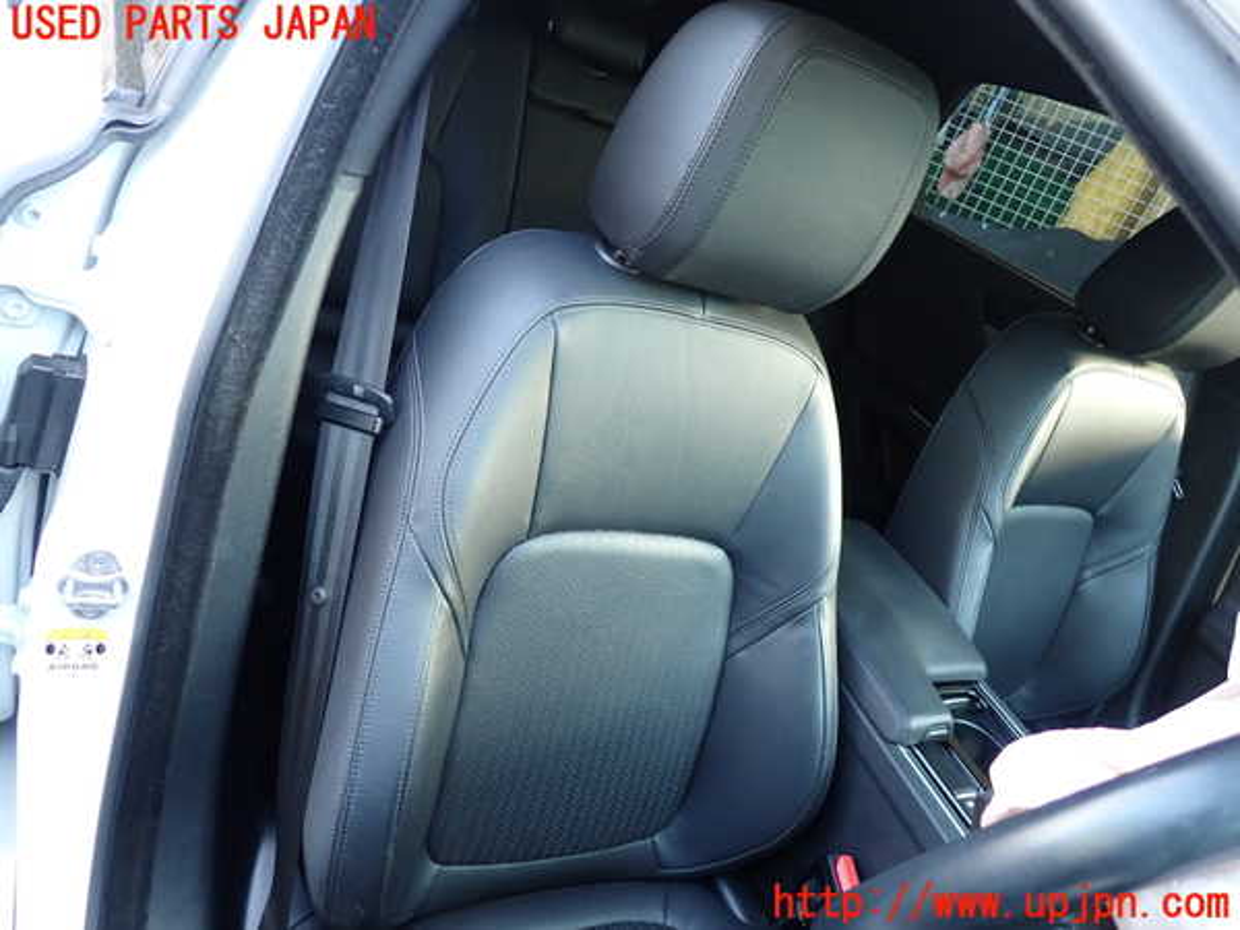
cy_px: 465
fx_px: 896
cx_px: 620
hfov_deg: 69.4
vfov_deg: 54.9
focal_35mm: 25
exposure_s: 1/50
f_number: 2
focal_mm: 4.5
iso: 200
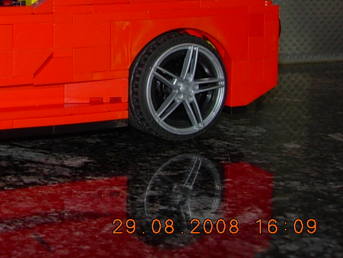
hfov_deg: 23.8
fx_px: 783
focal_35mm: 79
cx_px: 14
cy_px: 30
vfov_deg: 18.4
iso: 79
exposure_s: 1/64
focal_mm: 8.5
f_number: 4.9
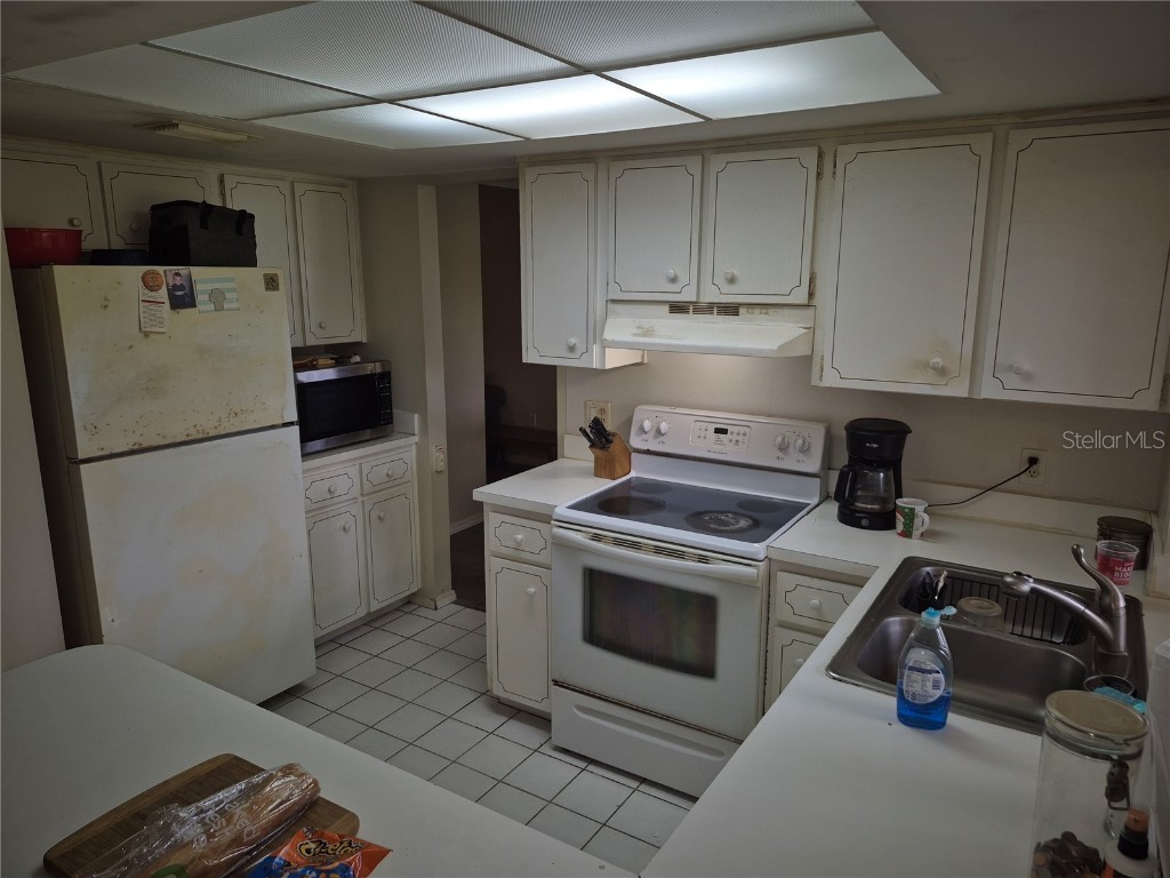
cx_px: 585
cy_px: 439
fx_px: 777
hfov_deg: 73.9
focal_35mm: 23
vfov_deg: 58.9
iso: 32
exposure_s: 1/60
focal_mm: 5.4
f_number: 1.8
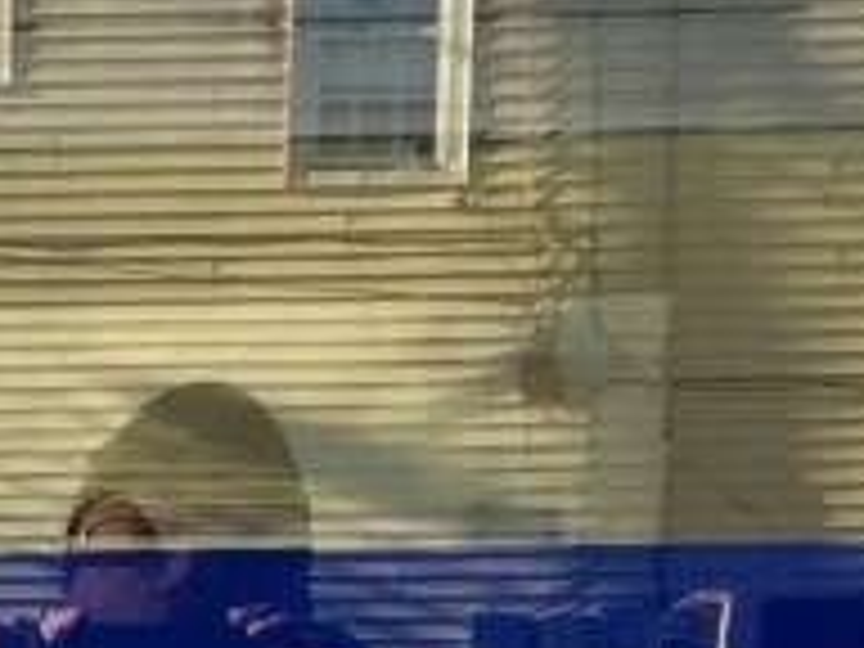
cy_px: 1215
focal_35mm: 155
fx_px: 3869
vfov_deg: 9.1
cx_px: -328
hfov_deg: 12.3
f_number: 2.2
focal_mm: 4.15
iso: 32
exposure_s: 1/218
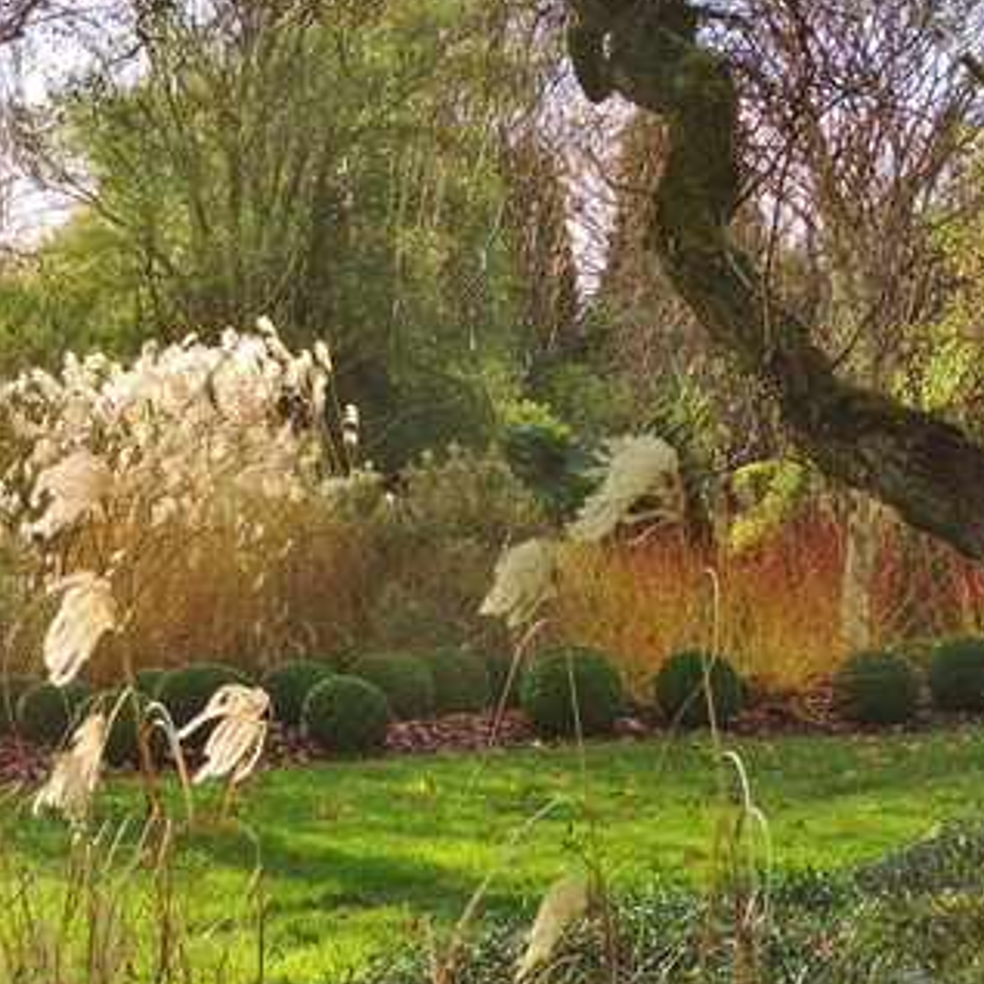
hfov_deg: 16.6
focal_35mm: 104
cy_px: 520
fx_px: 3345
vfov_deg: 16.7
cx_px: 152
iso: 100
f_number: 4
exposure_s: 1/200
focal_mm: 9.9
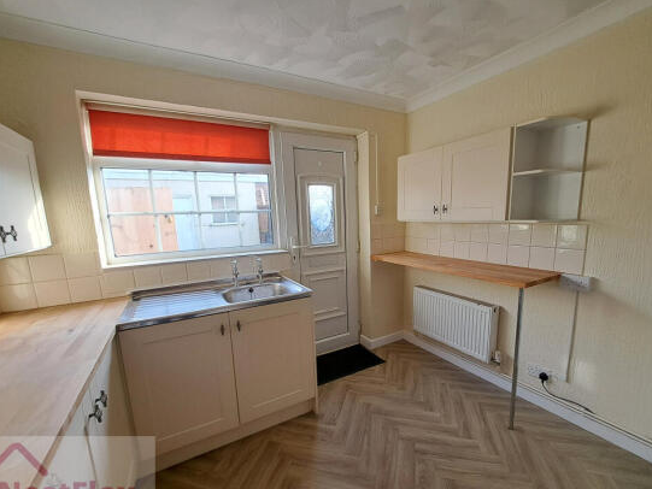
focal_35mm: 14
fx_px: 264
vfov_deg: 85.6
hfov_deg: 102.0
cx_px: 331
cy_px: 261
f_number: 2.2
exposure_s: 1/100
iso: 64
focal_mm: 1.74
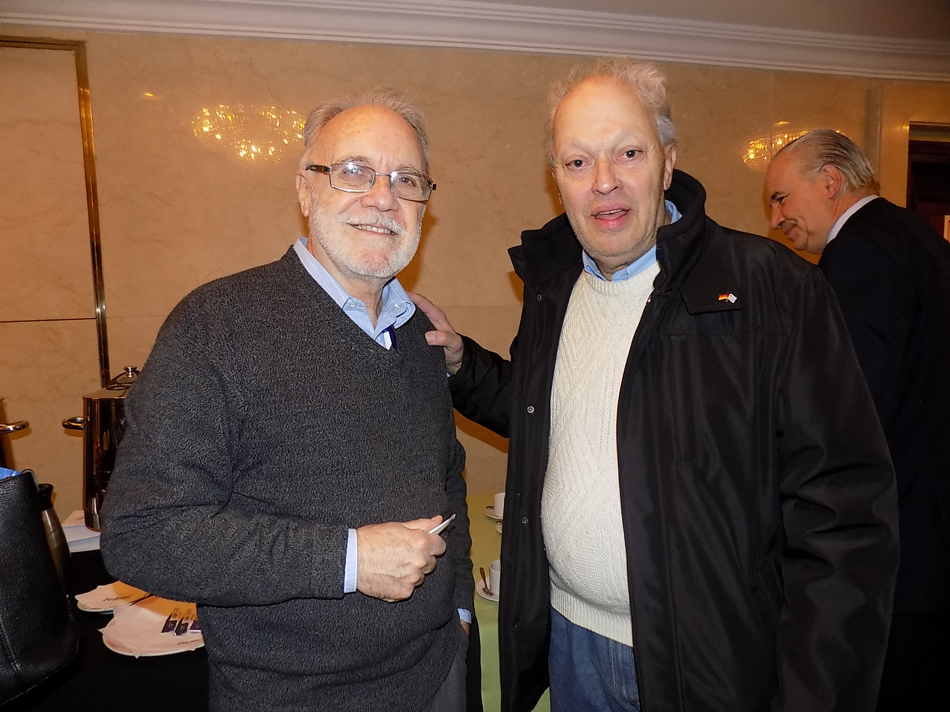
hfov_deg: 73.9
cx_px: 475
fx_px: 631
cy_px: 356
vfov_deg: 58.9
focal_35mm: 23
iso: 200
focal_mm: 4
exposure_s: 1/30
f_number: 3.1
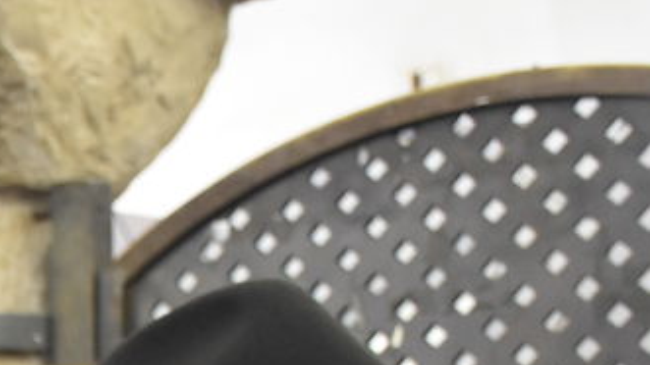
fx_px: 3088
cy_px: 804
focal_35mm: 179
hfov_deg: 11.0
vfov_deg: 6.5
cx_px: -619
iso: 1600
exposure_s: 1/100
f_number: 5.6
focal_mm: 27
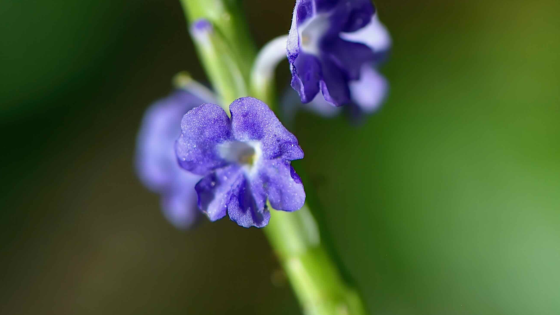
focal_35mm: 163
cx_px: 258
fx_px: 2420
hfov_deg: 13.2
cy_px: 121
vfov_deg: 7.4
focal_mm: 105
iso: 500
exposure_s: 1/2500
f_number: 6.3
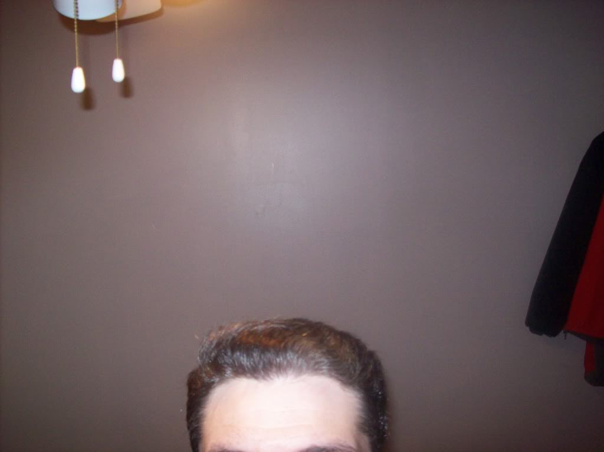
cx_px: 302
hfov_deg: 51.4
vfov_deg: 39.6
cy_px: 226
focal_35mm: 36
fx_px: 628
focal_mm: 6
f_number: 2.7
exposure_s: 1/64
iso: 200
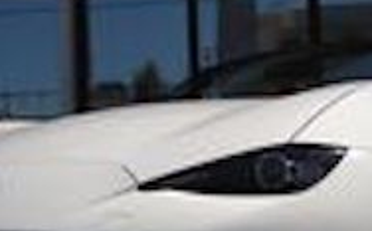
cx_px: 187
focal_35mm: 72
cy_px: 146
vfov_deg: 18.0
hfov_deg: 28.6
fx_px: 729
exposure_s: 1/4525
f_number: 2.4
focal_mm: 4.12
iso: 50
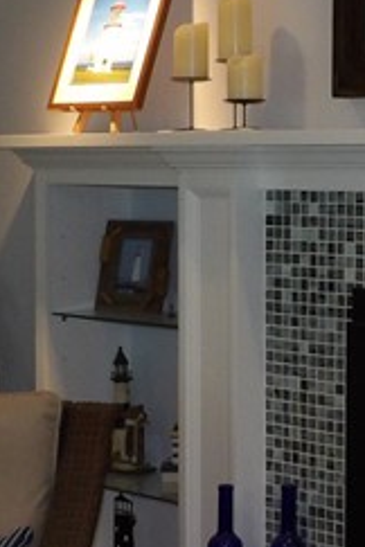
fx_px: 1597
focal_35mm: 105
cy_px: 293
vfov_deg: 19.5
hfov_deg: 12.9
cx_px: 320
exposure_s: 1/33
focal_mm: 4.3
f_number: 3.2
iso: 200
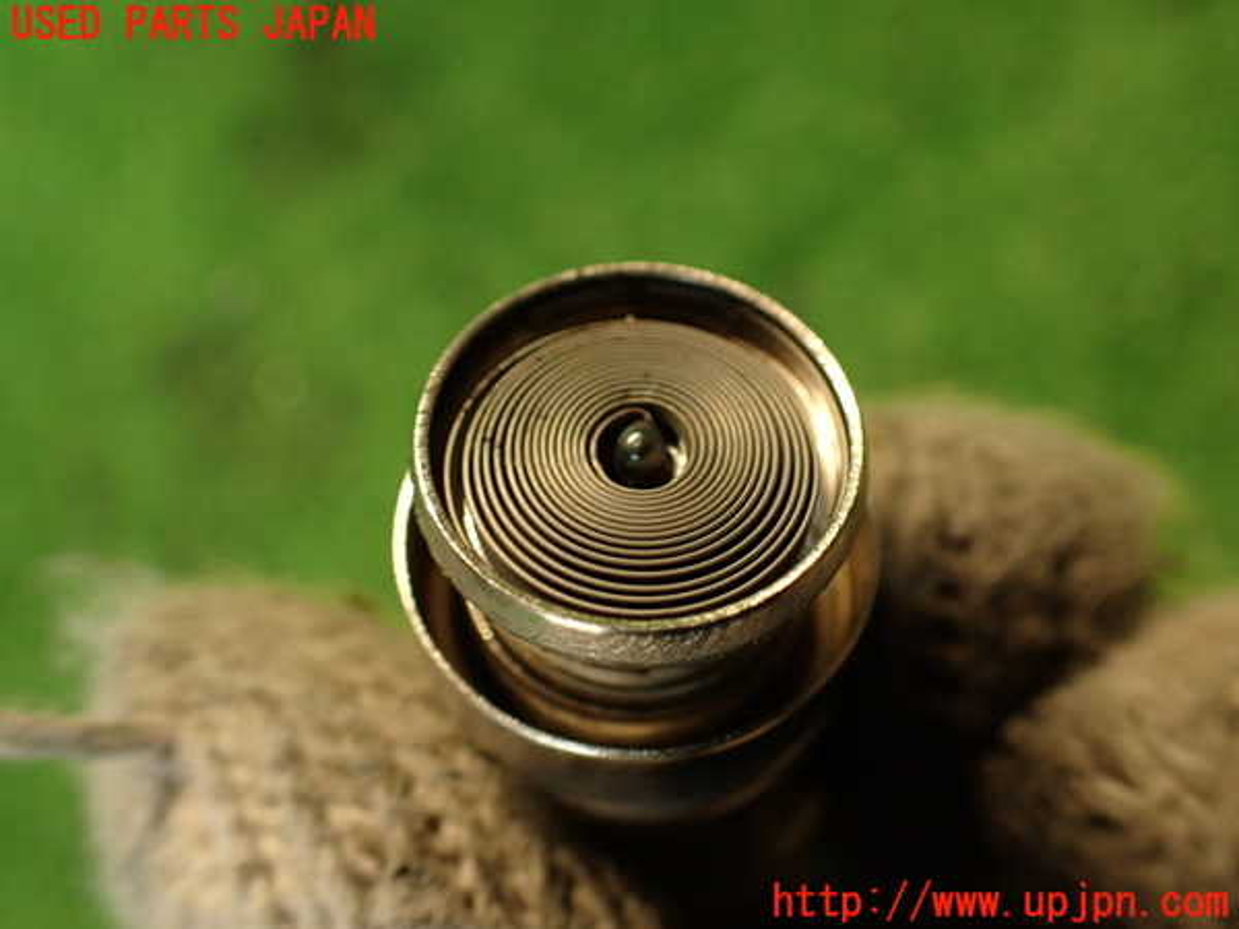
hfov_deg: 60.0
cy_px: 464
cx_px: 620
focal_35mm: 30
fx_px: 1074
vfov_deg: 46.8
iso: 320
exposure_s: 1/30
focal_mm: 5.4
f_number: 2.3
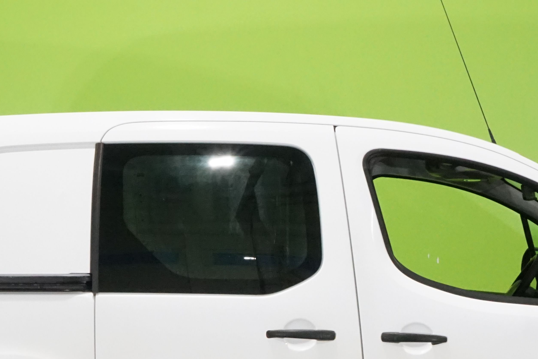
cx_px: 393
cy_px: 329
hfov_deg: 17.4
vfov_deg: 11.6
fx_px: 1748
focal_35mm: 117
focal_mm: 49
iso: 6400
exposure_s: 1/20
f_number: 25
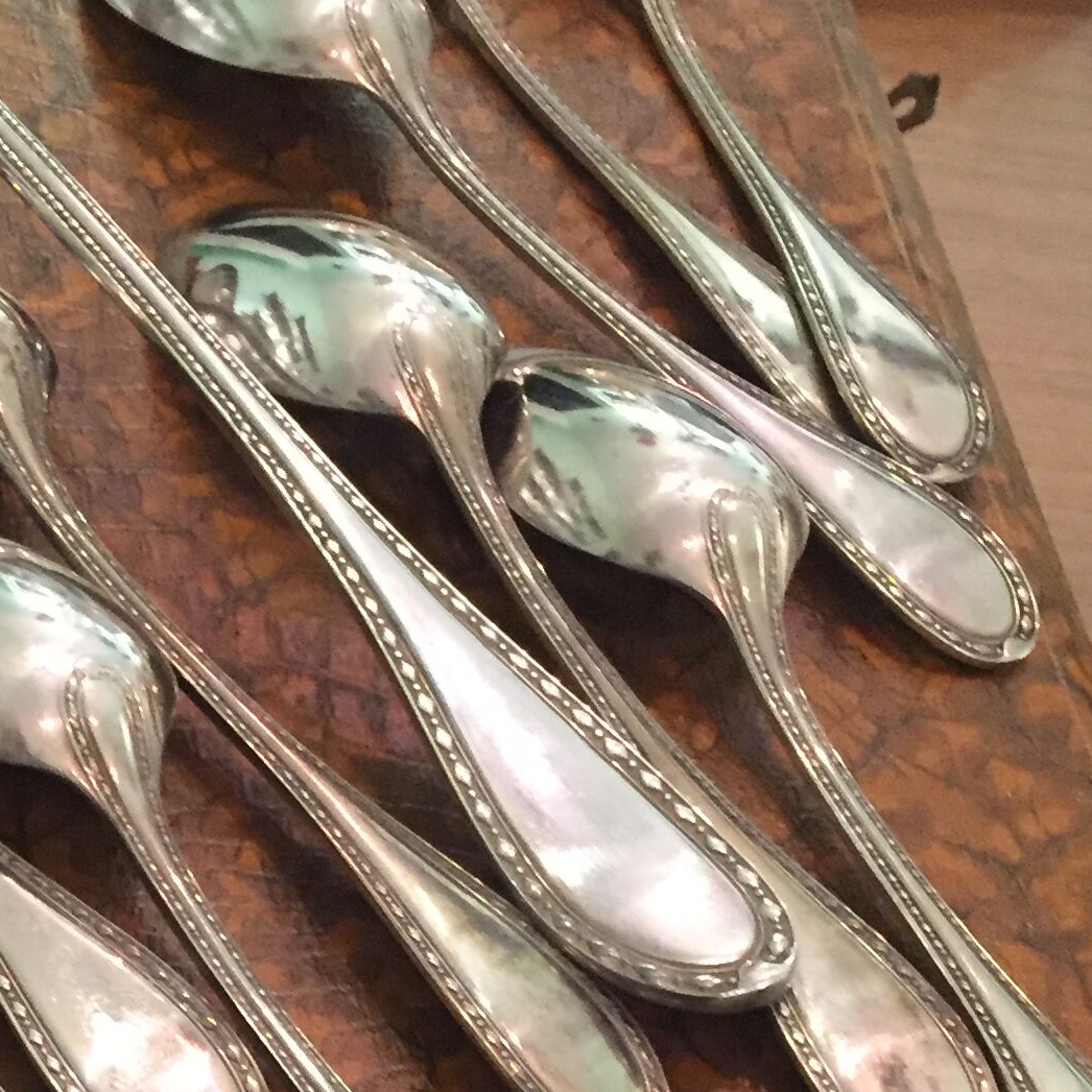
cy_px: 1231
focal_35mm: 80
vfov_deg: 20.5
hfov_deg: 21.1
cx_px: 72
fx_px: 2855
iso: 250
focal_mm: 4.15
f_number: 2.2
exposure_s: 1/25
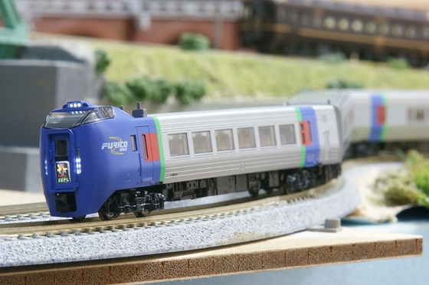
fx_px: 2678
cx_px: 214
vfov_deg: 6.1
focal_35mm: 225
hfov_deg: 9.2
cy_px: 142
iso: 100
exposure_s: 10
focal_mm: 150
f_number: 29
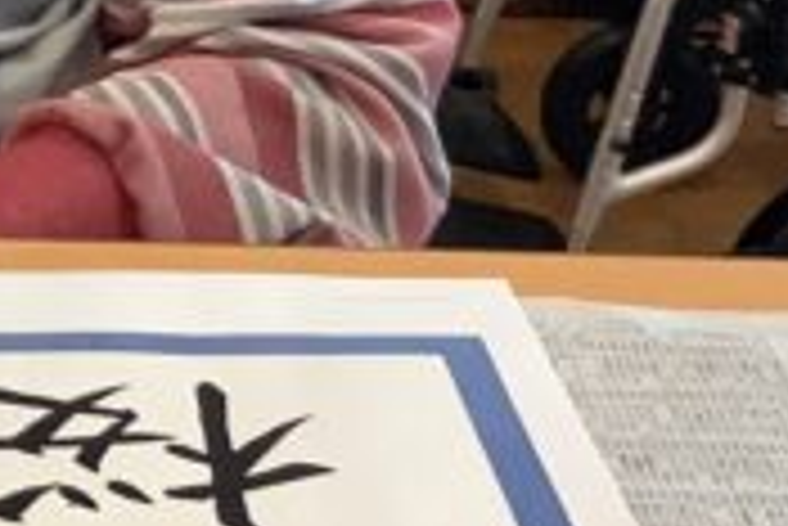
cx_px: -239
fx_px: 3023
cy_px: 25
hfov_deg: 14.2
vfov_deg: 9.9
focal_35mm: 138
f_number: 2.4
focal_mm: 3.3
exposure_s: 1/60
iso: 160
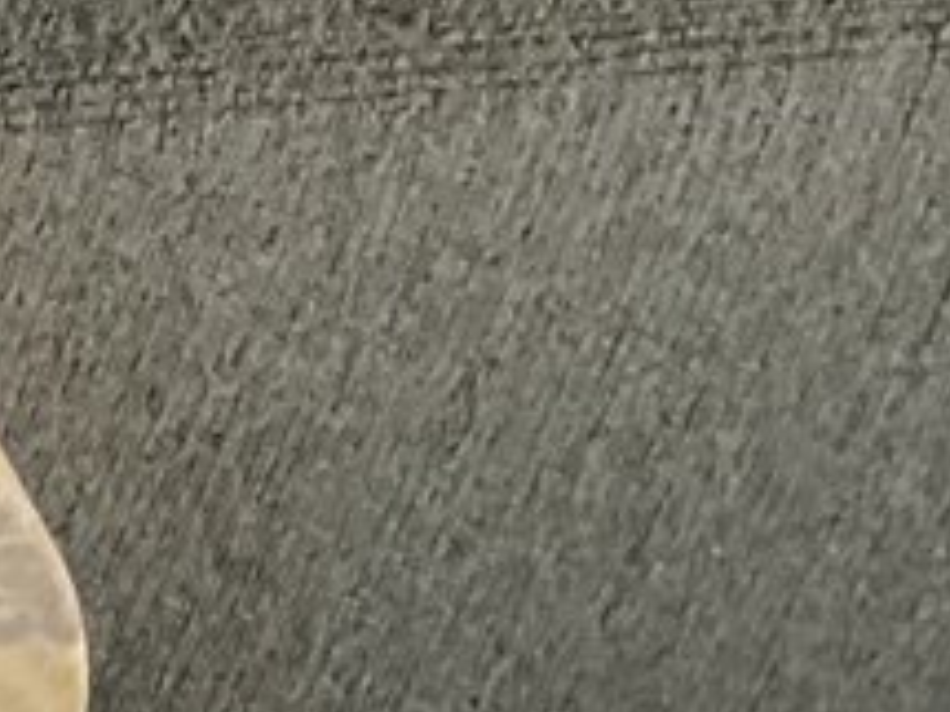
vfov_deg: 6.8
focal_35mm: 204
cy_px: -1187
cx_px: -2340
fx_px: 5595
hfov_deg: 7.8
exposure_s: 1/60
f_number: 1.8
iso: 80
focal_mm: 3
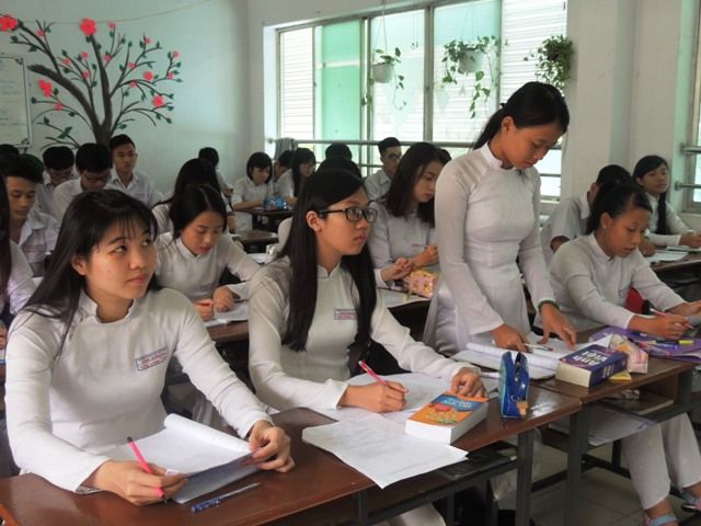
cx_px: 350
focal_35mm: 40
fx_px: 810
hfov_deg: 46.8
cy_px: 263
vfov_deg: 36.0
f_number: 3.3
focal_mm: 7.1
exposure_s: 1/50
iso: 160
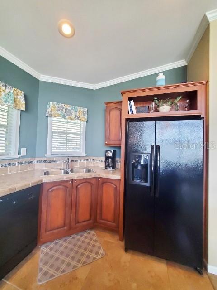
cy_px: 145
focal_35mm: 13
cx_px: 108
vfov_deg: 106.2
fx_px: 109
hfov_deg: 89.9
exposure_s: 1/60
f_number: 2.2
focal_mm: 1.8
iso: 200
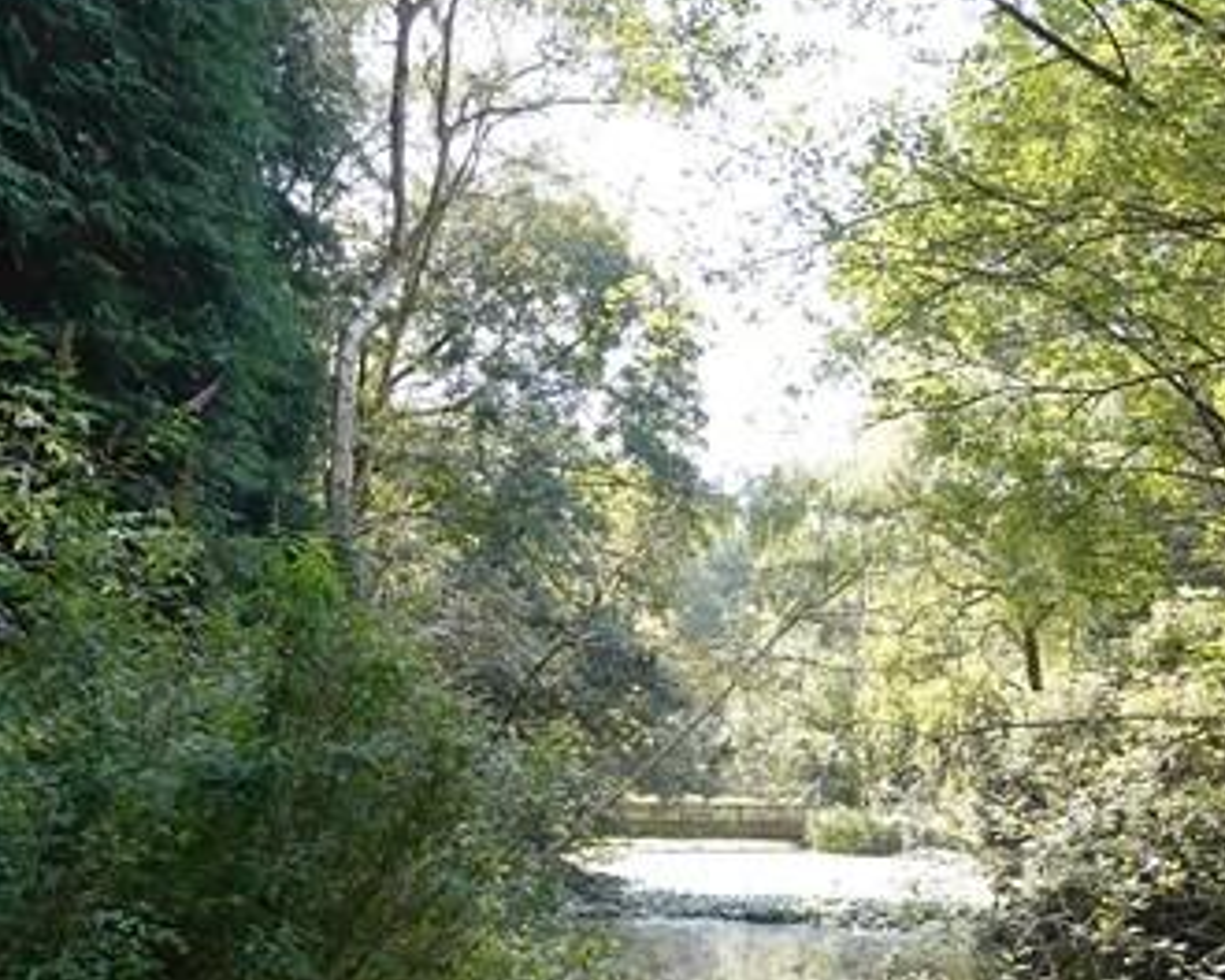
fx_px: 1269
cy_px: 677
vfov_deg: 41.5
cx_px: 828
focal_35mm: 35
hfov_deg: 50.5
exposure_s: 1/160
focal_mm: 12
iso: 250
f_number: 4
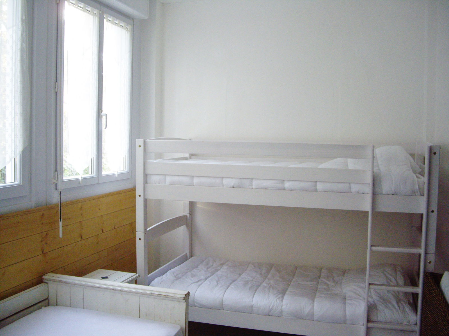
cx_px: 224
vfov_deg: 37.7
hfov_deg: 49.0
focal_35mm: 38
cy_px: 168
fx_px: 493
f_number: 2.8
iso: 400
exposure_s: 1/50
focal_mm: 7.9
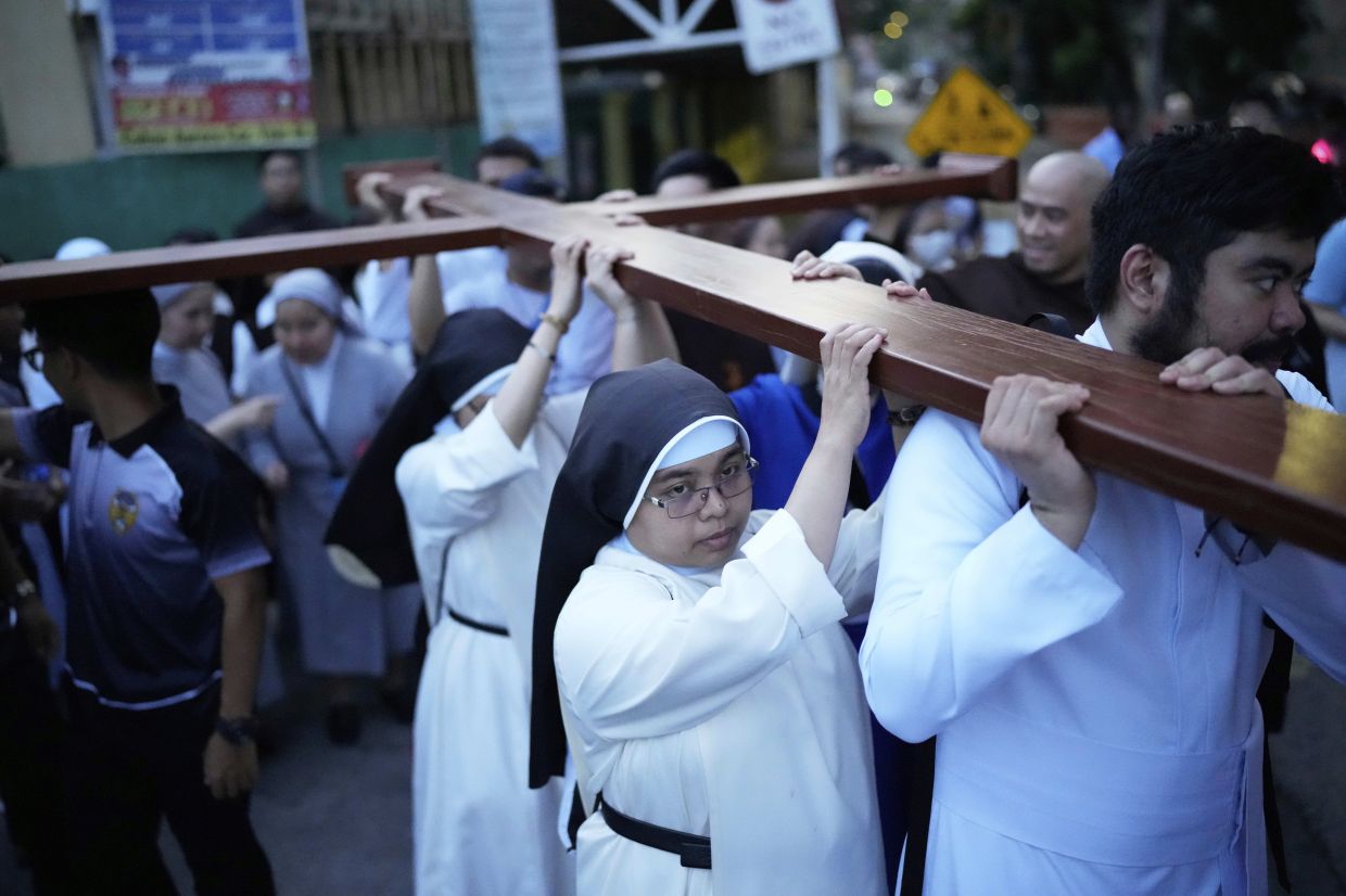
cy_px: 448
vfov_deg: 37.8
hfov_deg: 54.4
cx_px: 673
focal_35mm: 35
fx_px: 1308
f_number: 1.4
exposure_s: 1/1600
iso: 10000
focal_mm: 35
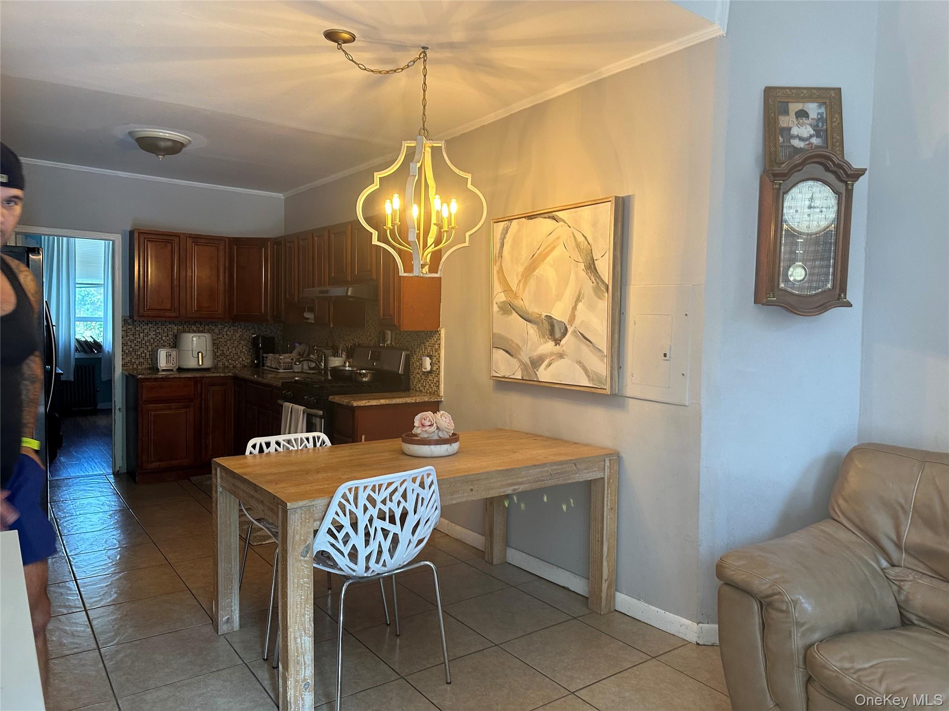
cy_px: 356
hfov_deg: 71.6
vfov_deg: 56.8
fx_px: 658
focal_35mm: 24
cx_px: 474
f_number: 1.78
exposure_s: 1/60
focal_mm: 6.86
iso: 250
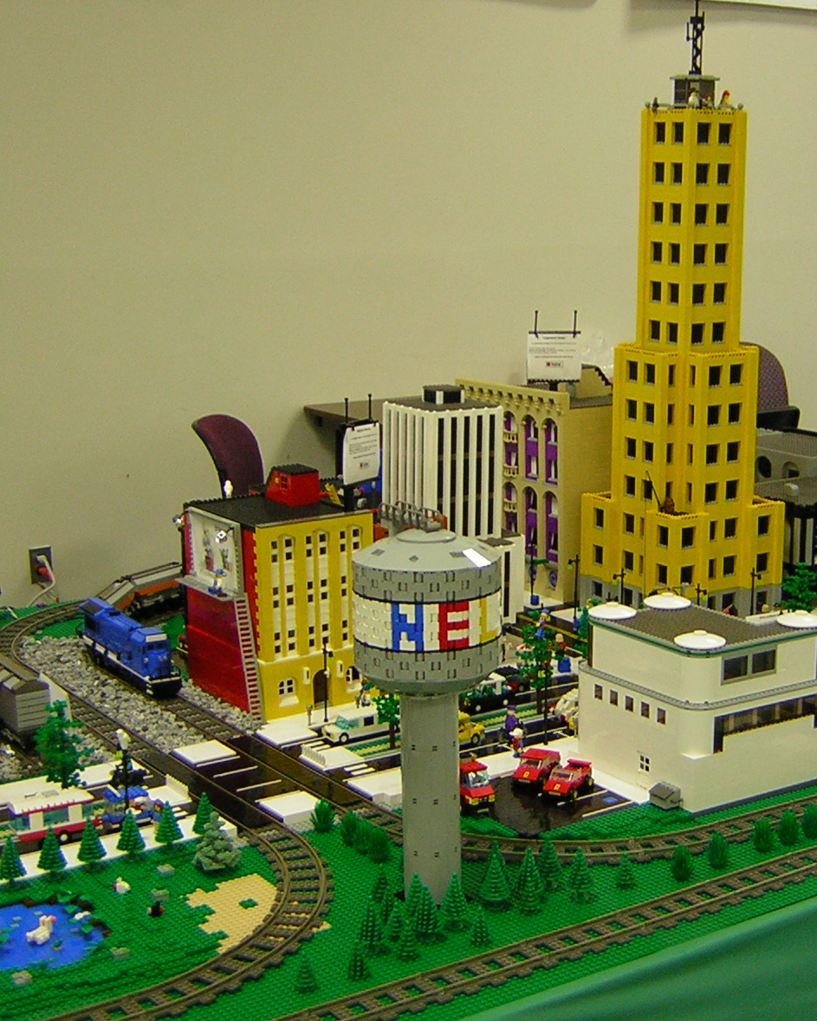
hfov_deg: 26.4
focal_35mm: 57
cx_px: 590
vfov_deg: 33.0
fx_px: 1722
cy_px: 512
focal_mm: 5.6
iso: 70
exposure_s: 1/5.7
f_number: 2.8
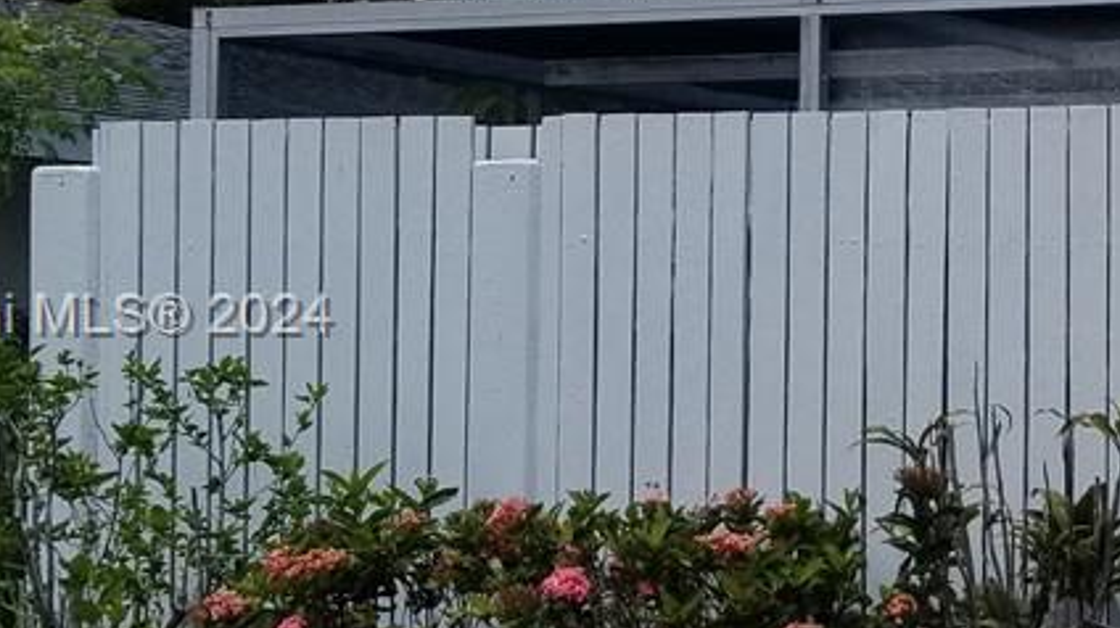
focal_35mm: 107
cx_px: 1601
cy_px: 319
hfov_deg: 18.1
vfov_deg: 11.3
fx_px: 3176
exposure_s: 1/5168
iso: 50
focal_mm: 4.25
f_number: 1.7
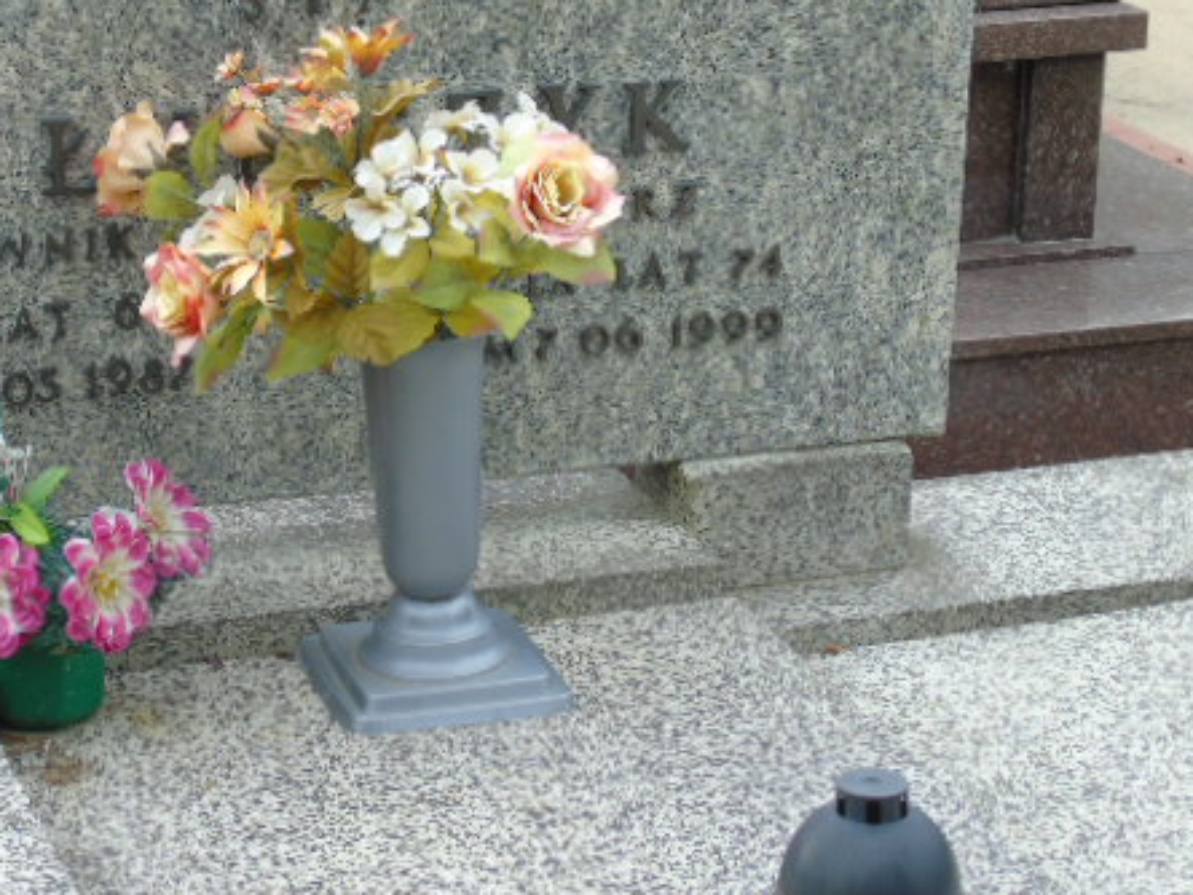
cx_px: 346
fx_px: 3516
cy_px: 308
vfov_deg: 14.5
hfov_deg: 19.2
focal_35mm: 102
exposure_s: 1/60
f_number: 4.7
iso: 80
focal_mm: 13
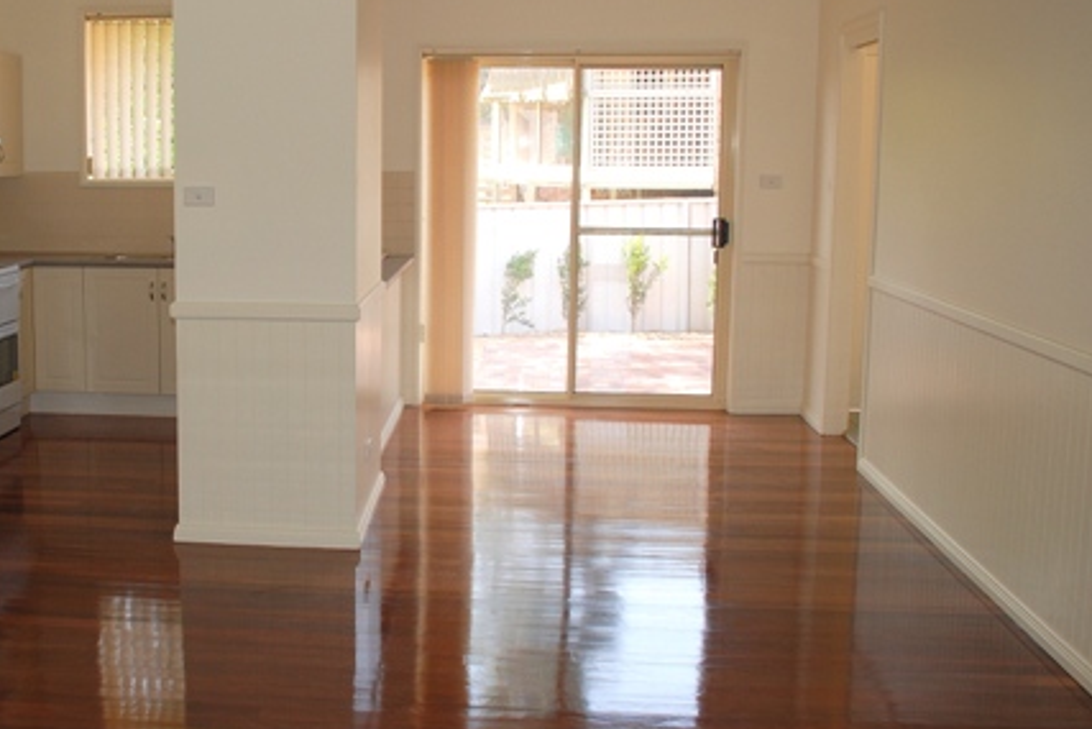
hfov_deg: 42.8
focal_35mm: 45
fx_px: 1365
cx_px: 340
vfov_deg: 29.8
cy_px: 302
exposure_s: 1/80
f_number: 3.8
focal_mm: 20
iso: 200
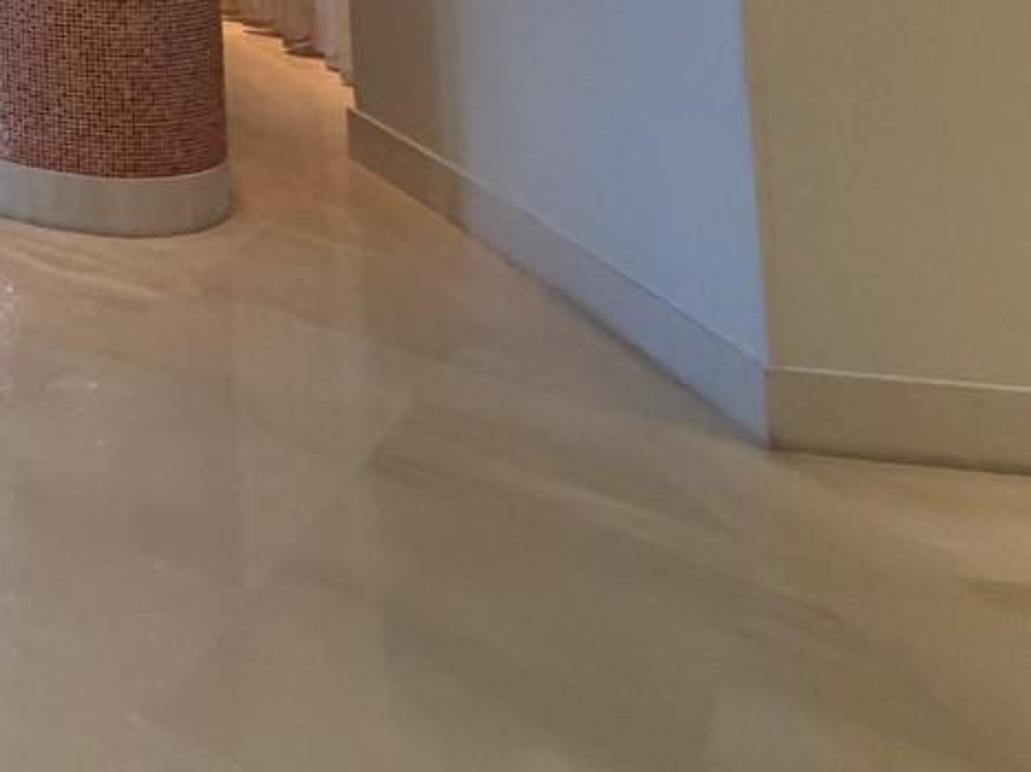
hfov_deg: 26.5
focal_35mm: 48
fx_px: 1429
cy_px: -446
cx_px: -570
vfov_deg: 23.1
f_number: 2.2
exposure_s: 1/120
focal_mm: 2.22
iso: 320
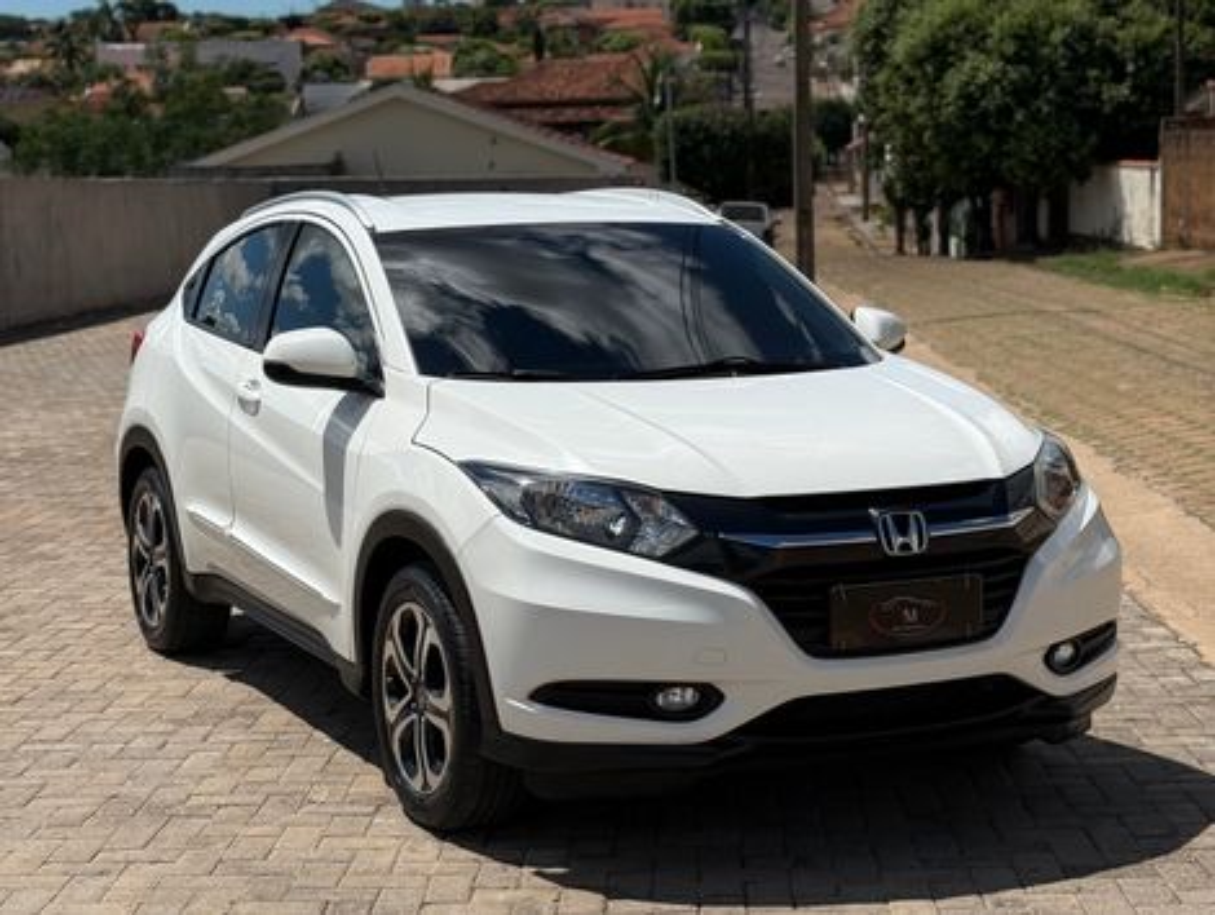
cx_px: 608
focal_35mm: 48
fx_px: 1687
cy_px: 458
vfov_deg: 30.3
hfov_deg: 39.6
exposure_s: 1/11364
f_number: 1.78
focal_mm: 6.76
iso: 50
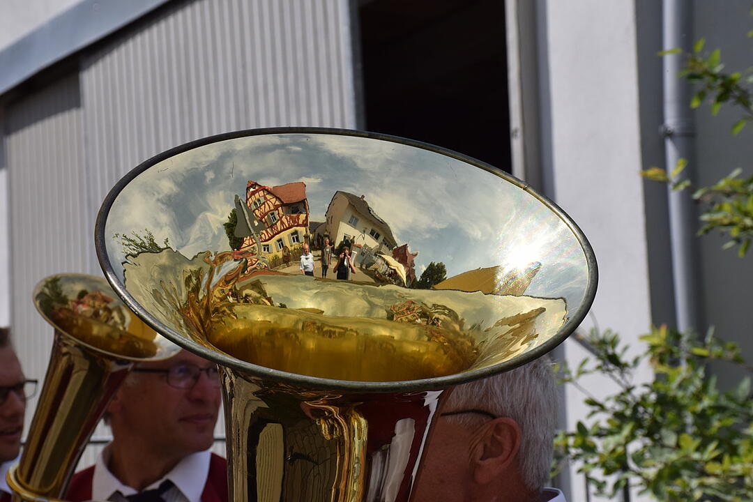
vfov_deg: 13.8
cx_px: 376
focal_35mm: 99
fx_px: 2071
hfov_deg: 20.6
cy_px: 251
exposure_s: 1/1600
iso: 400
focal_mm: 66
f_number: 10
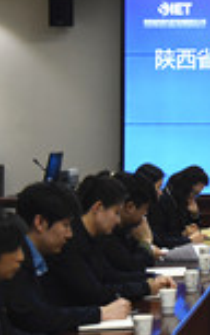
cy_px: 70
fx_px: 1096
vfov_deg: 17.2
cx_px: 315
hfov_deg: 10.6
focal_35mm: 120
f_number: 4
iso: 3200
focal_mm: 40
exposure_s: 1/500
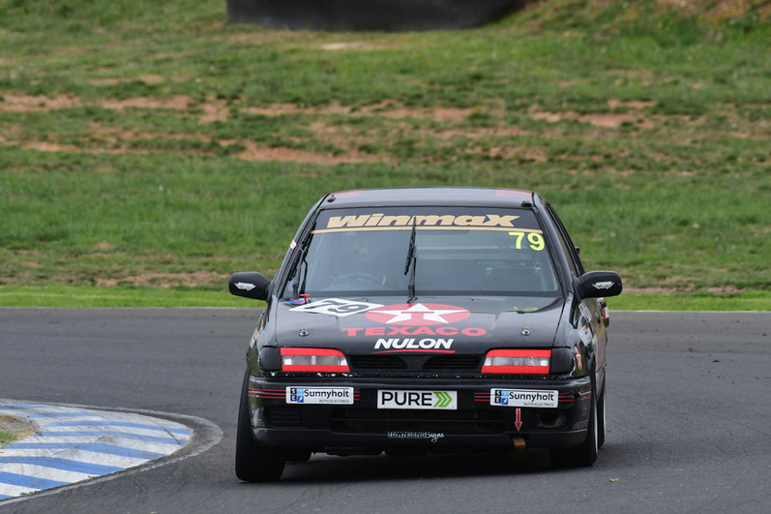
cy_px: 257
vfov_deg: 1.8
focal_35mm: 753
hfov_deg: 2.7
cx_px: 386
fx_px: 16122
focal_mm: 500
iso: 1000
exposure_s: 1/640
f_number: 11
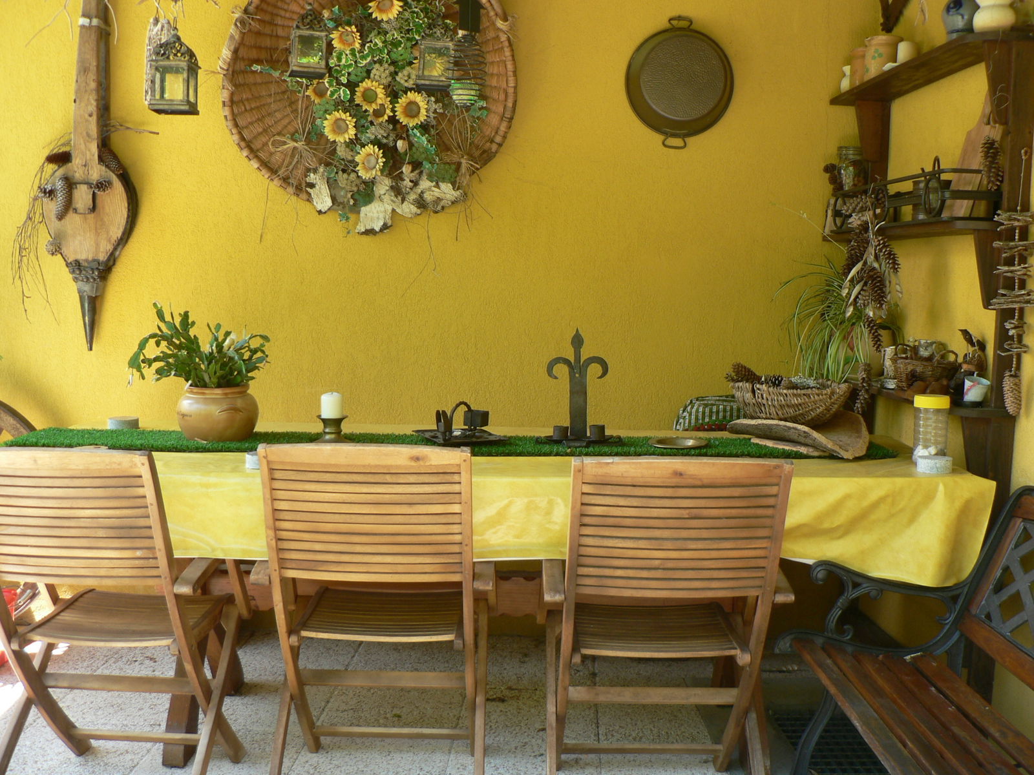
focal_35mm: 36
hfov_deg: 51.4
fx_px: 1075
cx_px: 517
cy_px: 388
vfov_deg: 39.7
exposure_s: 1/50
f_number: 2.8
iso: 80
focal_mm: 6
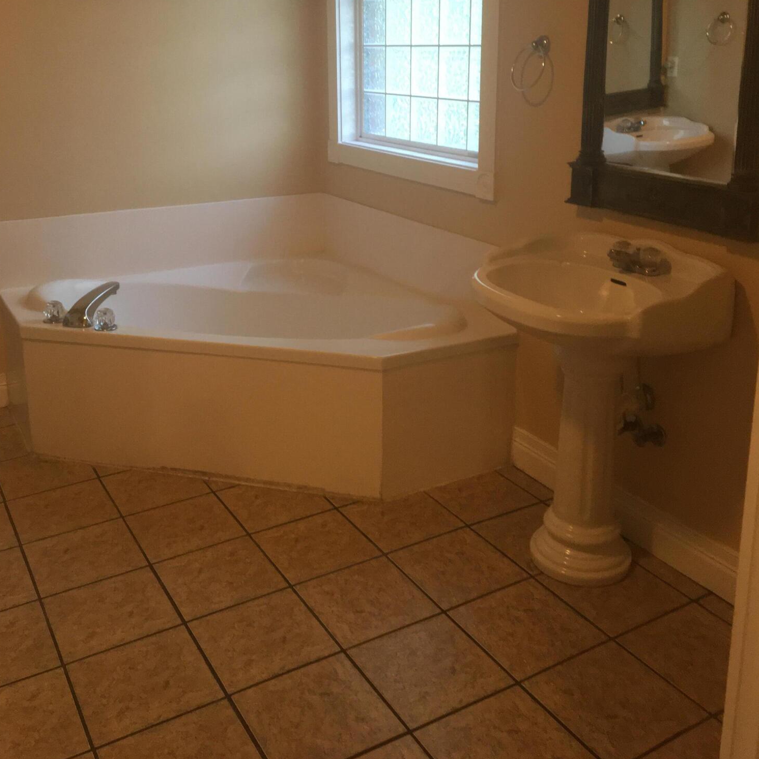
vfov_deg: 46.5
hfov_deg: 47.2
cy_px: 254
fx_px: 868
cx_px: 373
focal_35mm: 35
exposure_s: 1/30
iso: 160
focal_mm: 4.15
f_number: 2.2
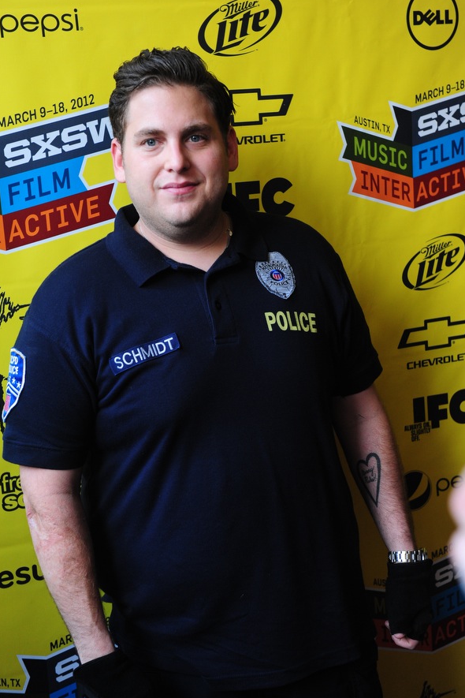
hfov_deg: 24.2
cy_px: 346
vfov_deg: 35.6
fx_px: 1085
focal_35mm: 56
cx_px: 231
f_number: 5
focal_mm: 55
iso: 1600
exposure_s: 1/60
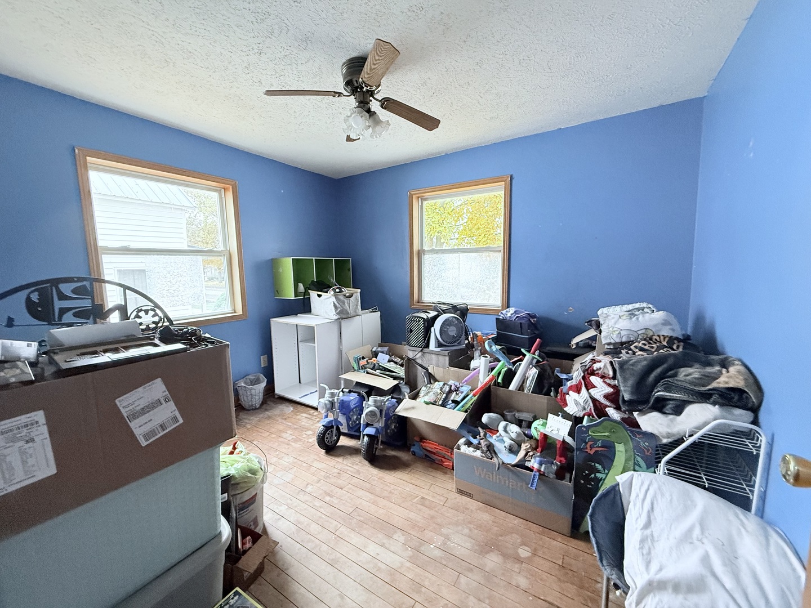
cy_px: 304
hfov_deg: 102.1
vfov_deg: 85.7
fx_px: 328
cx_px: 406
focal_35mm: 14
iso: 500
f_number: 2.2
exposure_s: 1/60
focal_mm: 2.22
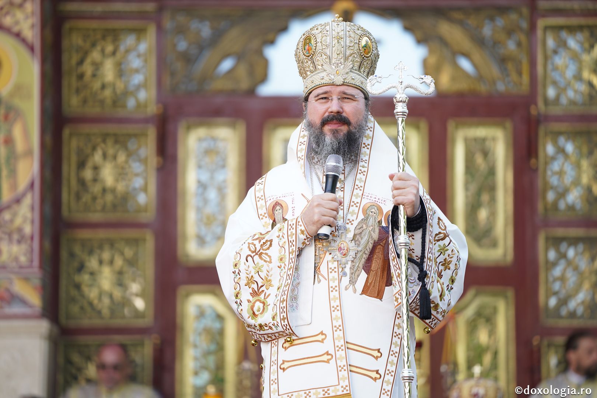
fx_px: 2836
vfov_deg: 8.0
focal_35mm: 171
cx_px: 298
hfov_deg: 12.0
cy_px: 199
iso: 125
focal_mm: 171
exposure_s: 1/160
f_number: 2.8
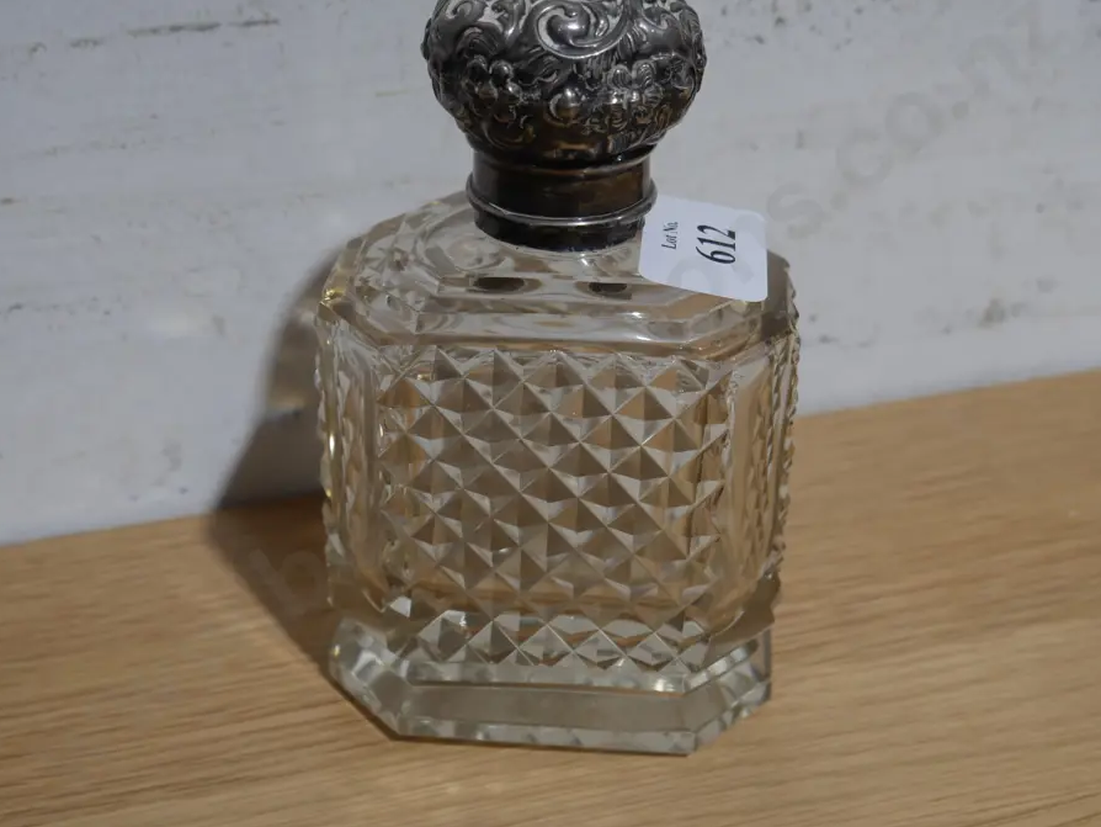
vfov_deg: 26.6
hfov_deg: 34.9
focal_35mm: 55
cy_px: 395
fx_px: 1750
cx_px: 548
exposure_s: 1/60
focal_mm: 24
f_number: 5.2
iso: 320
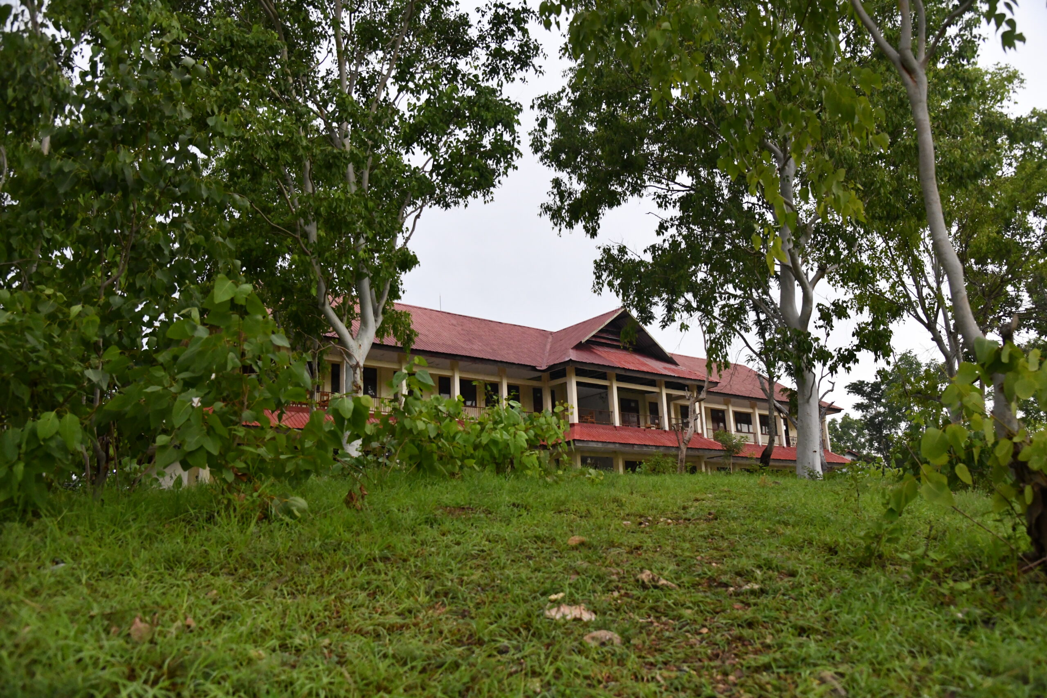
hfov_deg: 67.4
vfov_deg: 47.9
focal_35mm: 27
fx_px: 785
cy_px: 349
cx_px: 524
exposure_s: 1/4000
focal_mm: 27
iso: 4000
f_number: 5
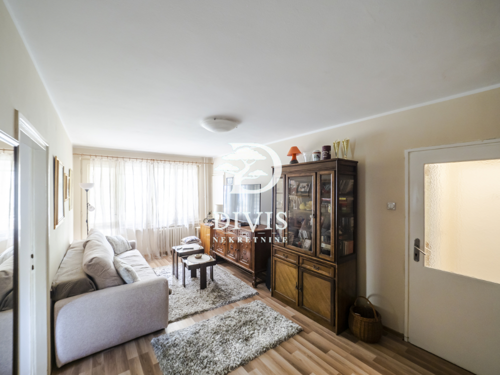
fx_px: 202
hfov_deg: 102.1
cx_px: 250
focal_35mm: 14
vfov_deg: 85.7
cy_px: 188
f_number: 4
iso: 400
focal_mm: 7
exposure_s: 1/5
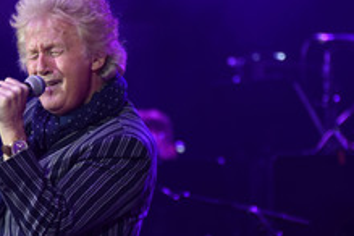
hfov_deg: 3.3
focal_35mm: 616
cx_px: 53
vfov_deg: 2.2
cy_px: 191
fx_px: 6057
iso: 1250
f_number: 6.3
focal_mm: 300
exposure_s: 1/60
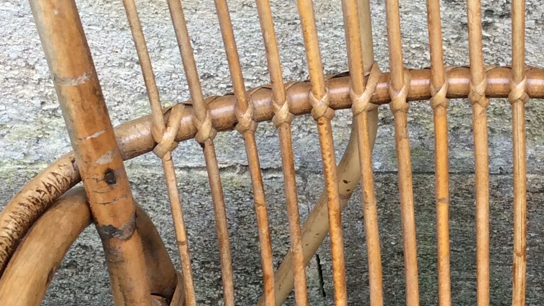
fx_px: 1327
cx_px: 440
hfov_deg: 22.8
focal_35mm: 92
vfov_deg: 13.1
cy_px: 213
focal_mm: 3.3
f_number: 2.4
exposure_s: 1/153
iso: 32
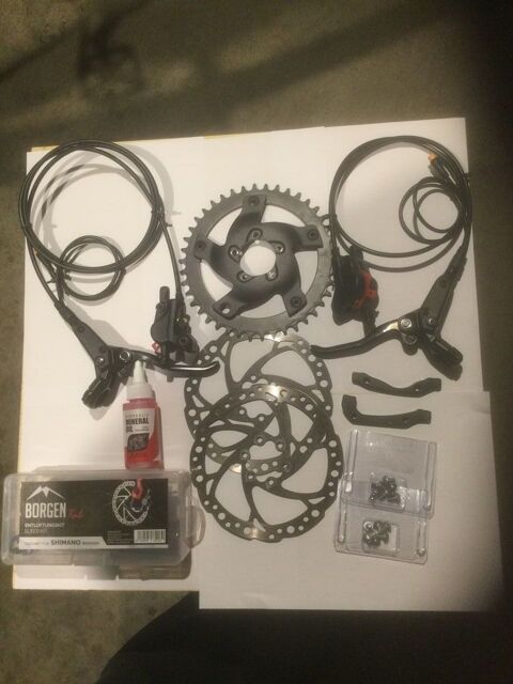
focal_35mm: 31
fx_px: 613
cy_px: 342
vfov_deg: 58.4
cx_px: 256
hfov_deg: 45.4
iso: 100
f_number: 2.4
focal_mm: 3.3
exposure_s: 1/33
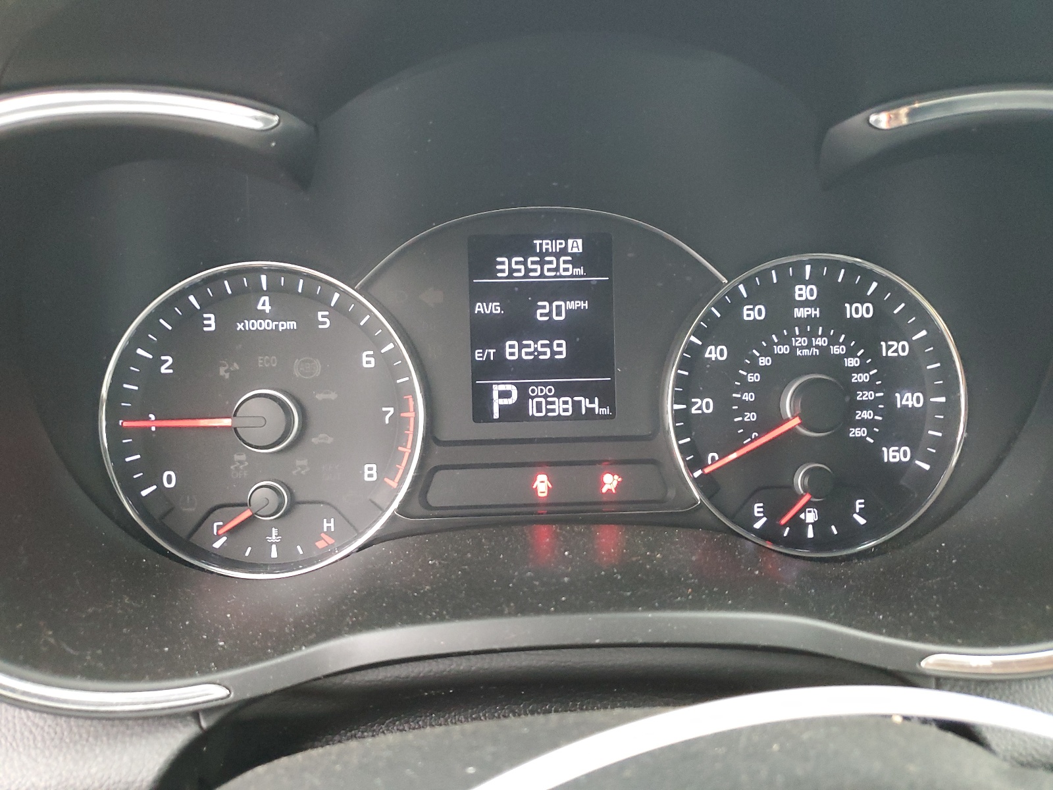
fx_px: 791
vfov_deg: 53.1
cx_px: 526
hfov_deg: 67.3
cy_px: 395
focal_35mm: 26
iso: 286
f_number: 1.5
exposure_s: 1/60.2
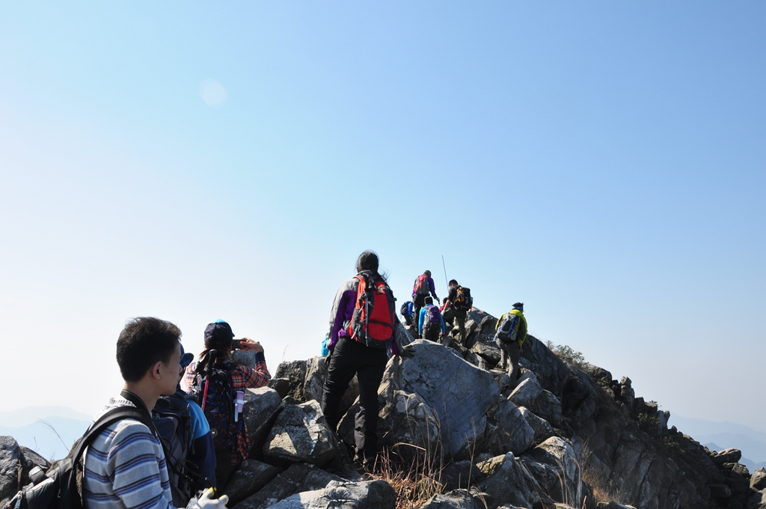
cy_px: 254
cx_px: 383
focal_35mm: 33
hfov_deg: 57.3
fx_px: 701
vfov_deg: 39.9
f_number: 10
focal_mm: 22
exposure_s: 1/200
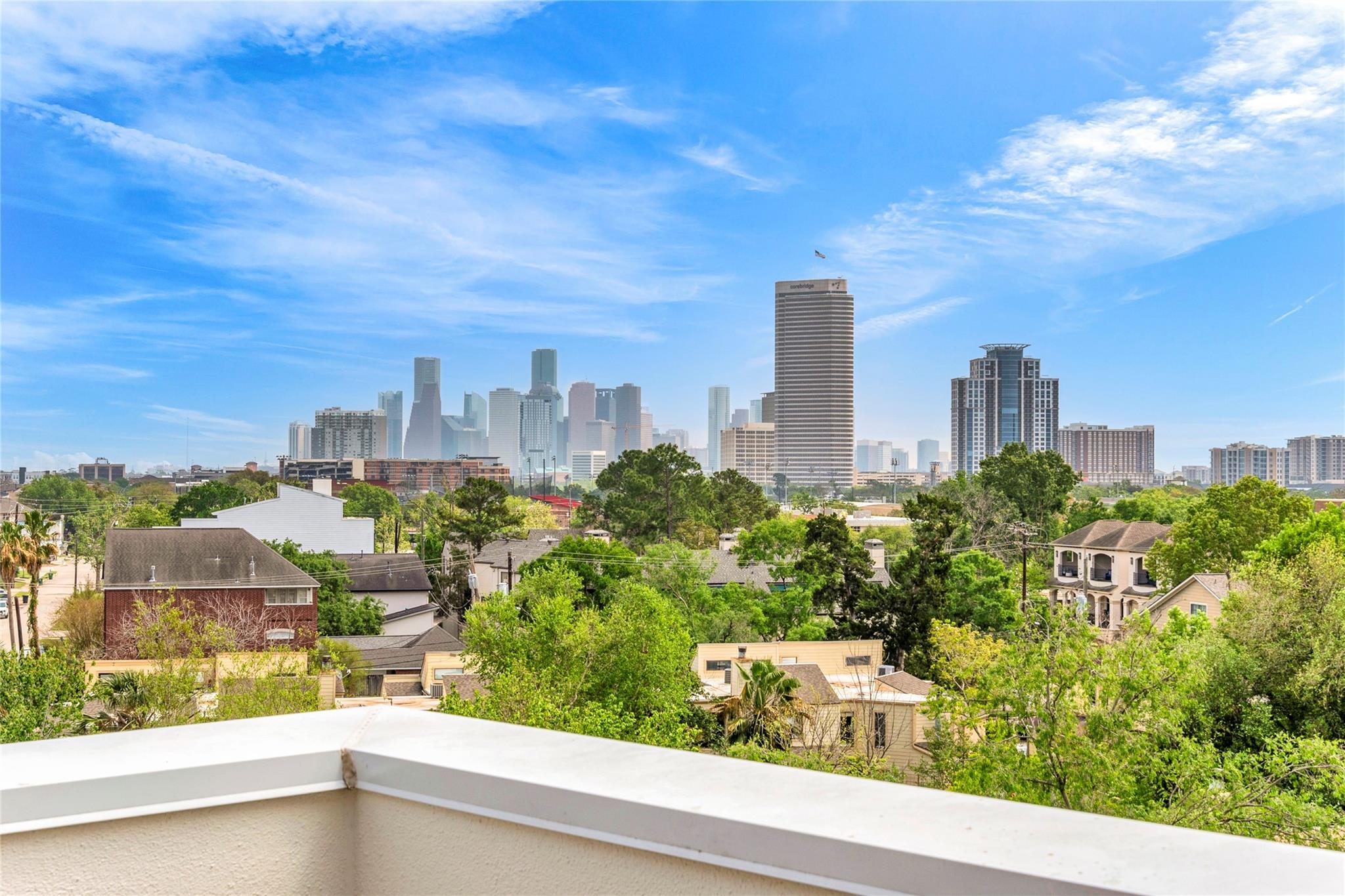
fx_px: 1942
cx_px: 672
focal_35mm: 52
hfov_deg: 38.2
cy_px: 448
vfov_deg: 26.0
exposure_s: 1/200
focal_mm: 35
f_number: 10
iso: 100
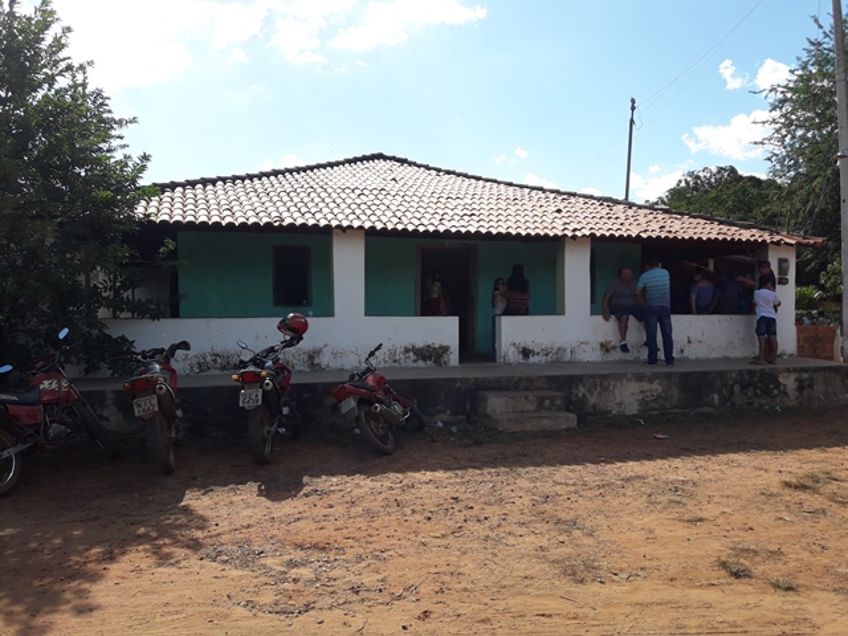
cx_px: 424
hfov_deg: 63.4
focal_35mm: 28
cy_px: 318
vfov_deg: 49.7
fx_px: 686
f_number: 1.9
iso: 40
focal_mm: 3.7
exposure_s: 1/1252
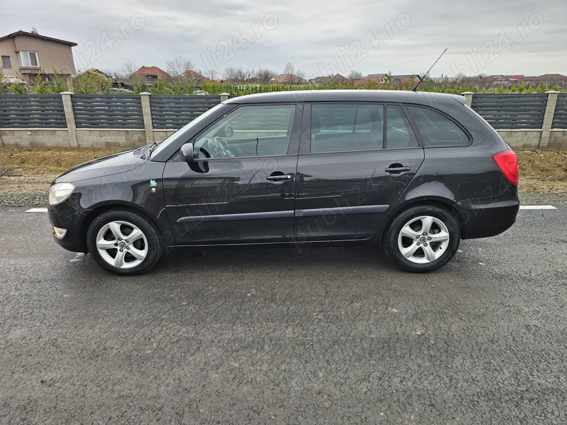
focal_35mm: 23
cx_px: 284
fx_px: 377
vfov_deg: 58.9
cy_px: 212
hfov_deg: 73.9
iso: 32
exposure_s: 1/190
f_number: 1.7
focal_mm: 6.3
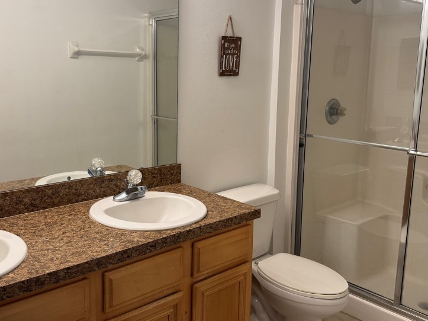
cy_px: 136
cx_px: 186
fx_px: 420
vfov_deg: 41.7
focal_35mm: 34
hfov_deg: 53.8
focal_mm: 6.76
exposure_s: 1/120
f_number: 1.78
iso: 125
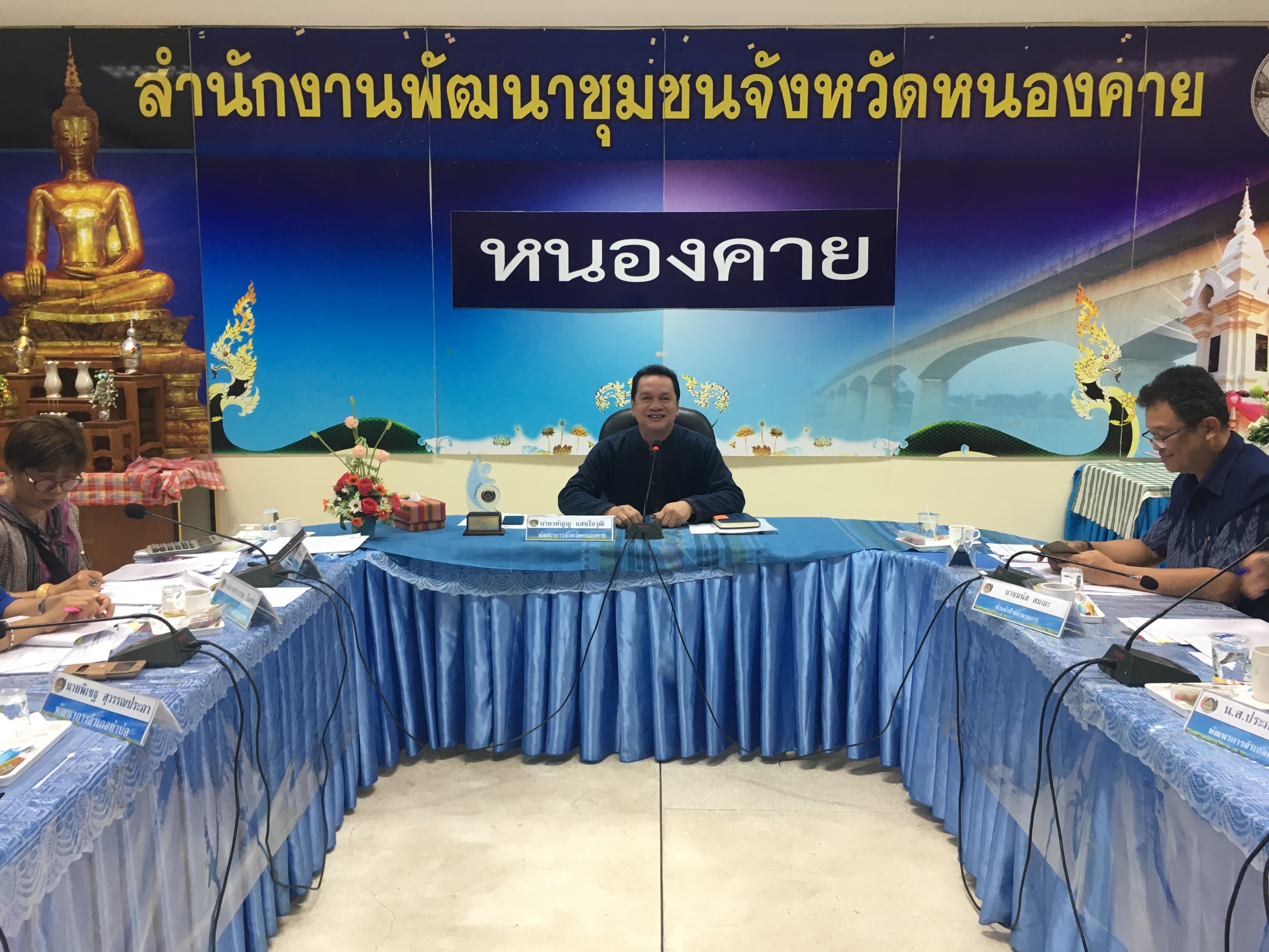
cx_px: 634
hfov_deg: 61.7
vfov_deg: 48.2
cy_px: 476
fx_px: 1063
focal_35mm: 29
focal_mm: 4.15
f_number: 2.2
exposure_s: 1/33
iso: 80
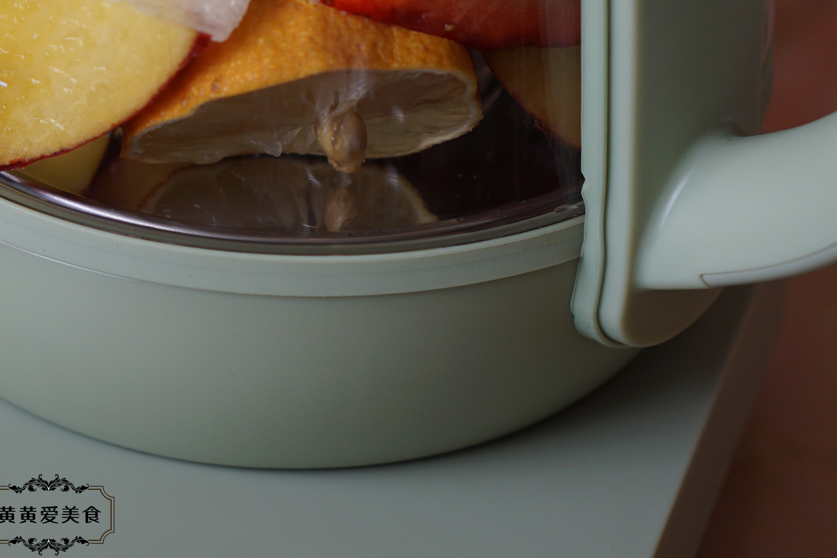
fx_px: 3720
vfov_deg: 8.6
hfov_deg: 12.7
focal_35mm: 160
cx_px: 59
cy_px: 224
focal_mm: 50
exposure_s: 1/80
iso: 200
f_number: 4
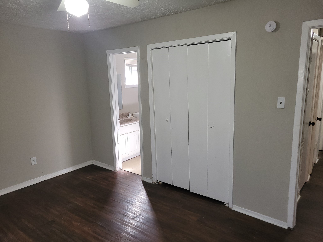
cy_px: 121
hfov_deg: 67.3
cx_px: 162
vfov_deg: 53.1
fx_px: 243
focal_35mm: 26
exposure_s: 1/24
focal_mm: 5.4
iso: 125
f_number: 1.8
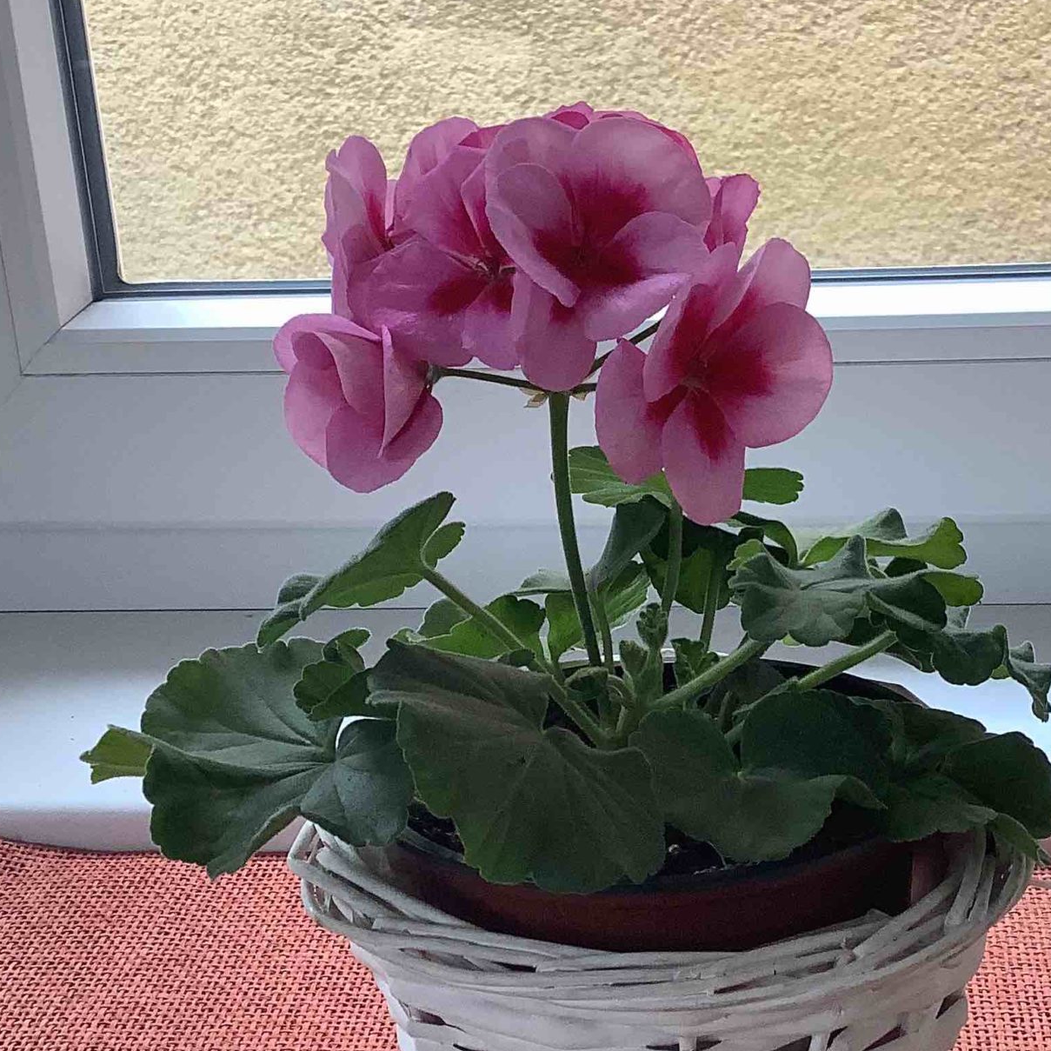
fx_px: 1992
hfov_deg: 29.5
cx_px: 641
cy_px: 592
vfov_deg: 29.5
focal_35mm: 58
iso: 64
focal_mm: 3.3
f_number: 2.4
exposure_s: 1/120
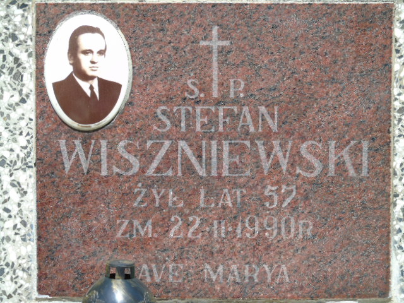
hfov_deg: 6.3
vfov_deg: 4.7
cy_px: 152
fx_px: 3700
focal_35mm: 317
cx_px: 202
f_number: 5.1
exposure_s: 1/250
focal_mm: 57
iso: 80
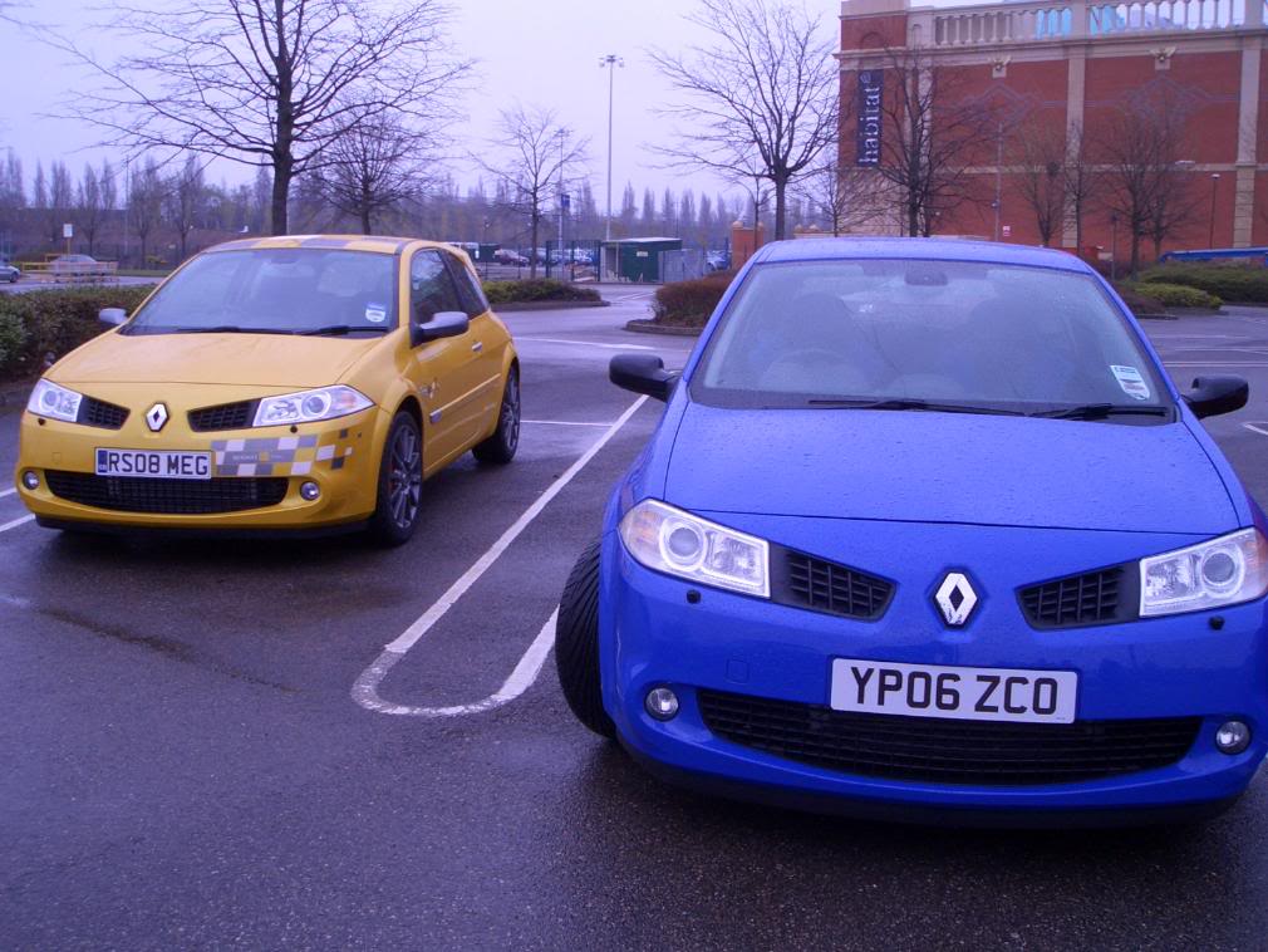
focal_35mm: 36
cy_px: 476
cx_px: 634
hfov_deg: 51.3
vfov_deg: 39.7
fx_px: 1319
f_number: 4
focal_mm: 4.8
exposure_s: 1/125
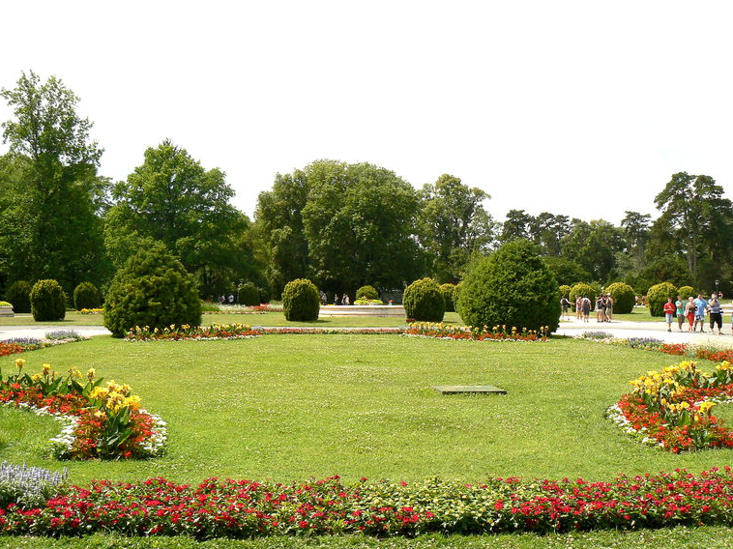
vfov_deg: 37.7
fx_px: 804
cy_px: 287
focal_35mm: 38
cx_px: 374
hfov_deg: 49.0
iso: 80
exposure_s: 1/500
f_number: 6.3
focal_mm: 6
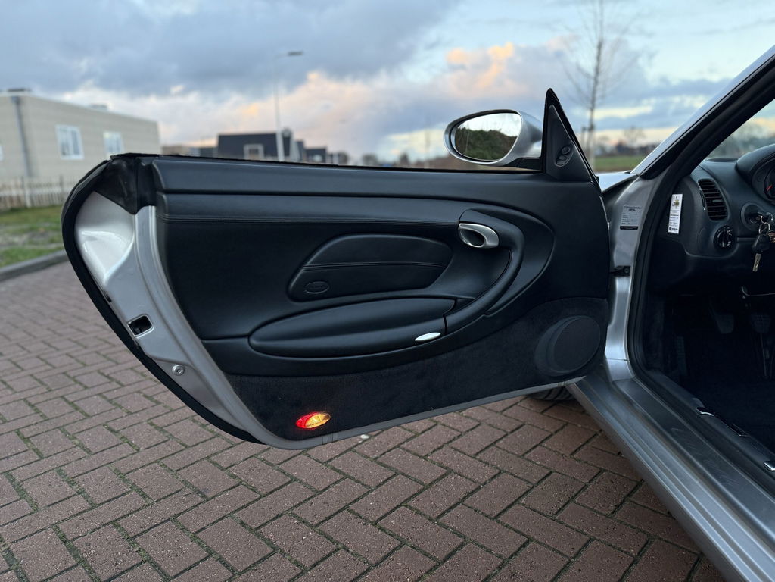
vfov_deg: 56.8
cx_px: 388
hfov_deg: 71.6
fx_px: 537
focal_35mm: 24
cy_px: 291
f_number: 1.78
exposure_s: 1/220
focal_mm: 6.76
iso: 200
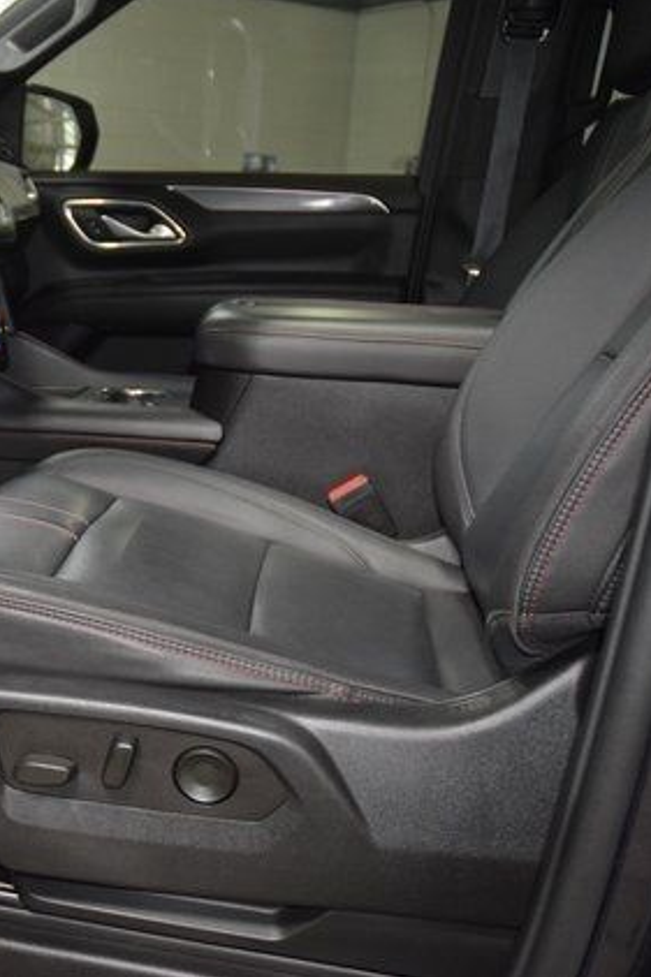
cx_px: -60
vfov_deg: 47.4
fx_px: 1113
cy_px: 487
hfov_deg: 29.5
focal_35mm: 41
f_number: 3.5
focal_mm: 18
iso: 2500
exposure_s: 1/60
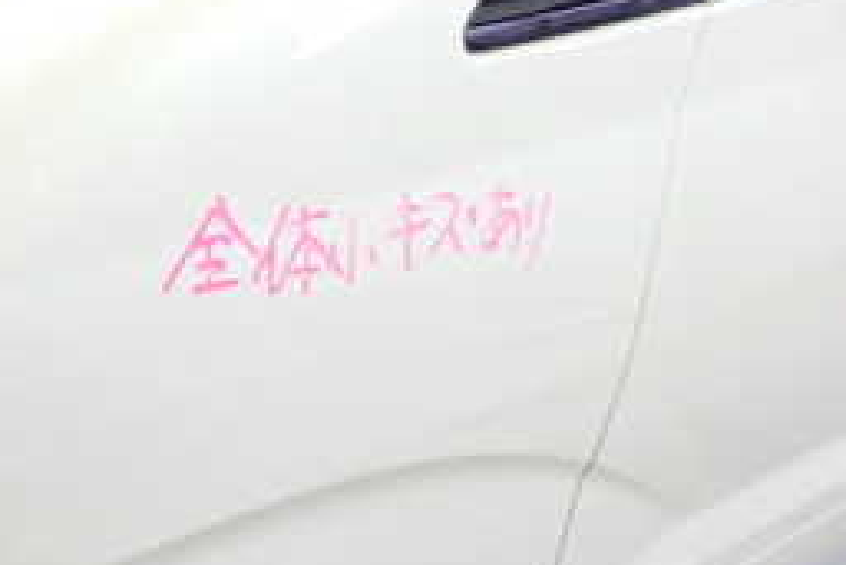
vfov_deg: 22.1
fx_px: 1434
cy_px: 406
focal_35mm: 61
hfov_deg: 31.6
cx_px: 119
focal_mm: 4.5
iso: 500
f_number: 2
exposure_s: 1/30
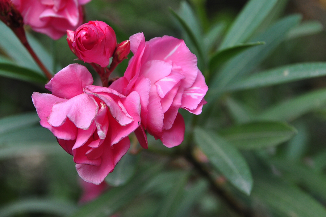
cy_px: 108
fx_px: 706
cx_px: 163
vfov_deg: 17.5
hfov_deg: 26.0
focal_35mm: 78
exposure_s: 1/60
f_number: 5
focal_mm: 52
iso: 250
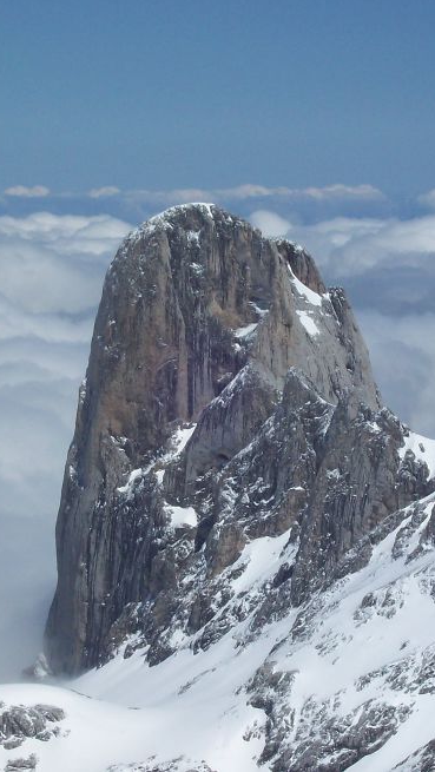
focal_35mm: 158
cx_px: 222
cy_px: 384
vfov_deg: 13.6
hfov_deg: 7.7
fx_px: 3236
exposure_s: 1/765
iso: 80
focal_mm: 18
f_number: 8.5
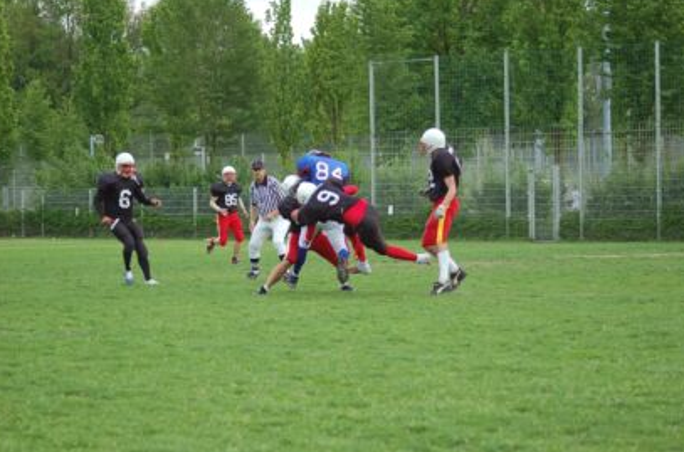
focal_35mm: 117
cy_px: 220
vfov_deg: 11.6
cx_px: 335
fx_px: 2217
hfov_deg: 17.5
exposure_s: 1/800
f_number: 4
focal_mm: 70
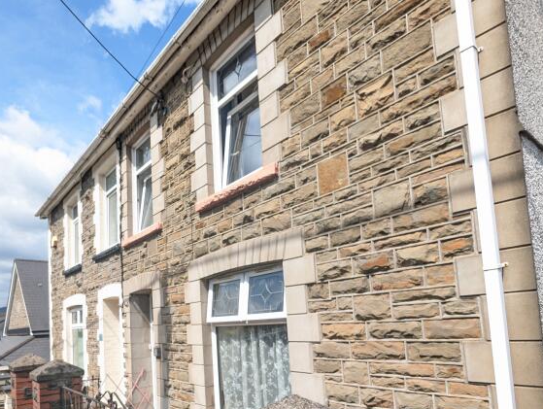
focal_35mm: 22
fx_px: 346
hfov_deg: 75.7
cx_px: 227
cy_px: 296
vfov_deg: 58.7
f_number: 1.95
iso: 41
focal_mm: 2.23
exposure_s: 1/898
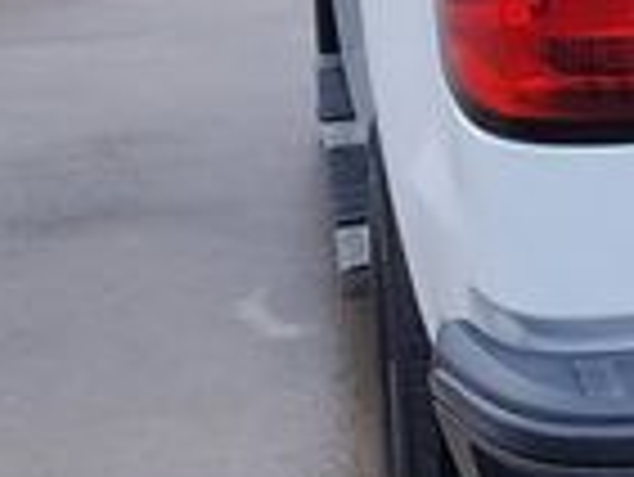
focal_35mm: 118
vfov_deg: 12.5
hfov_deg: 13.9
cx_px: 1290
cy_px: 108
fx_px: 2163
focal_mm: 4.3
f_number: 2.4
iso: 200
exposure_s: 1/120
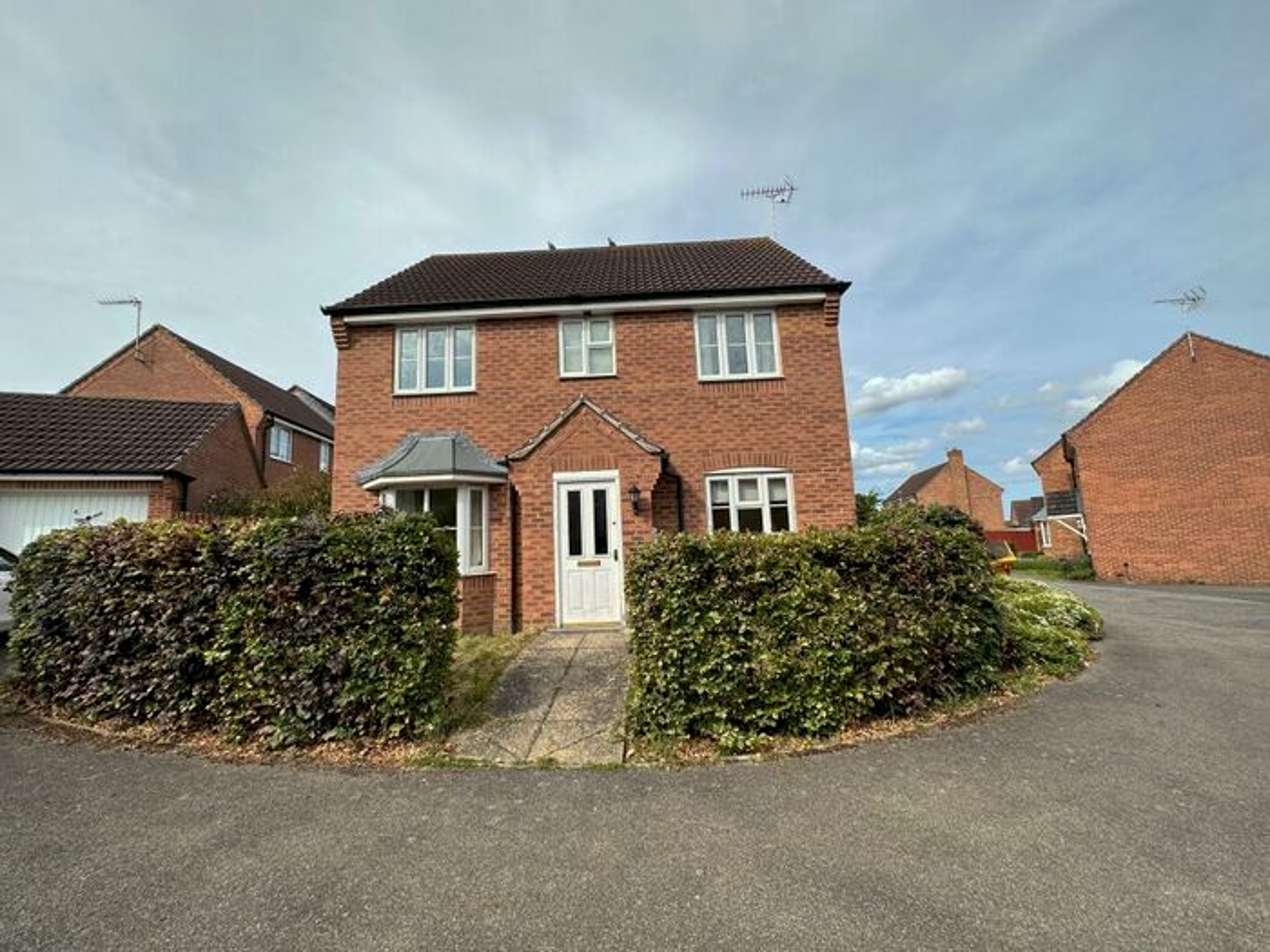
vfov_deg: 85.7
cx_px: 635
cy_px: 476
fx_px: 514
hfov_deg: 102.1
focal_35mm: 14
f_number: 2.2
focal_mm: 2.22
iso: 50
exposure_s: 1/1667
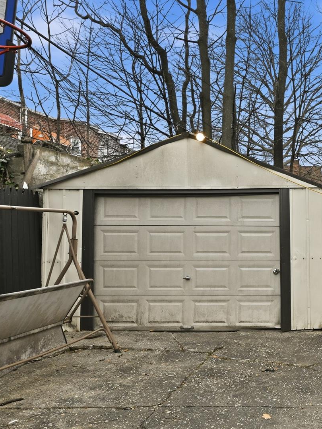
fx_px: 396
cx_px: 371
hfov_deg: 36.1
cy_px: 225
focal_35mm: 32
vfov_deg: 56.9
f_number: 11
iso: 400
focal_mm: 17.5
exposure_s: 1/60
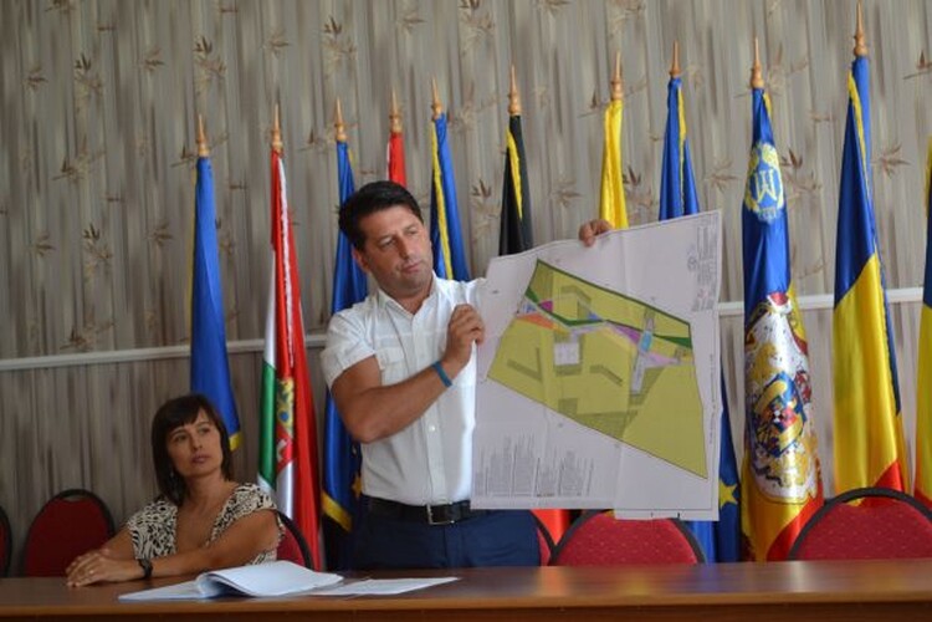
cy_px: 311
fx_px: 1864
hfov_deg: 28.1
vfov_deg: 18.9
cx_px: 466
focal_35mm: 72
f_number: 5.3
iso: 560
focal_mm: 48
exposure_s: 1/60
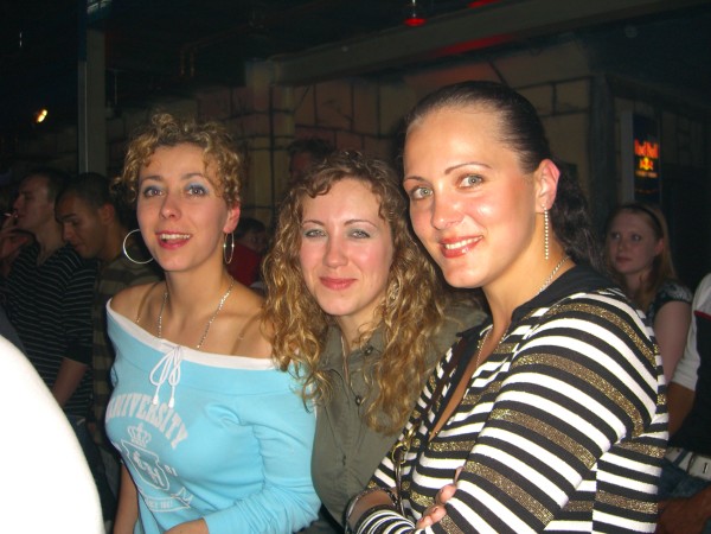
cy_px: 267
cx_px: 356
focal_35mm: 38
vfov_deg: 37.7
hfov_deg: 49.0
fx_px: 781
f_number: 2.8
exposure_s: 1/60
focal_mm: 7.9
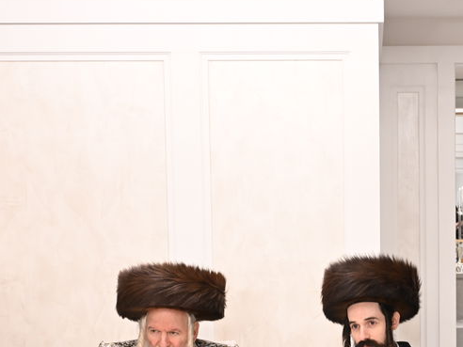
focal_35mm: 93
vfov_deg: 15.6
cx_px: 416
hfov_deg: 20.7
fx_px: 1244
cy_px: 357
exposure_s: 1/80
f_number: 8
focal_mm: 34
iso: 1600
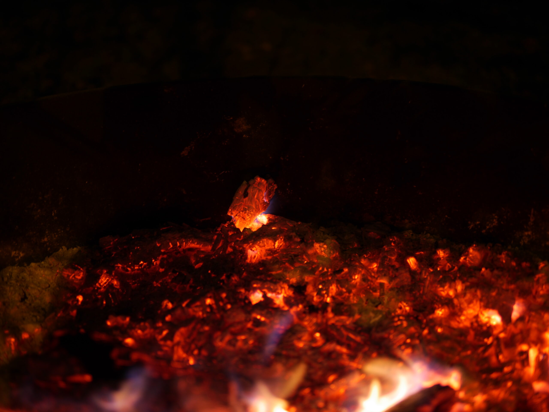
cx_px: 274
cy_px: 206
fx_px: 793
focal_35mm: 50
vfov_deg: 29.1
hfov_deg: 38.2
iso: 200
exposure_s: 1/3.2
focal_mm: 25
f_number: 1.4
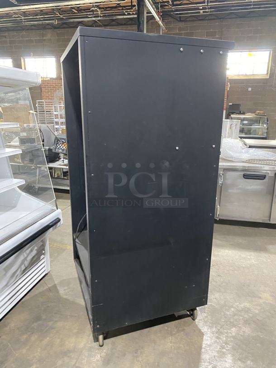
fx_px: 276
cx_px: 138
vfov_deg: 67.3
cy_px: 184
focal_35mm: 26
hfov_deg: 53.1
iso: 500
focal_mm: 4.25
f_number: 1.8
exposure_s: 1/49
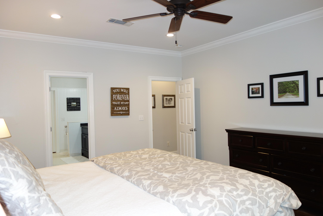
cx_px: 162
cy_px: 108
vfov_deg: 46.4
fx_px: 251
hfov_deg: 65.5
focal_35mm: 28
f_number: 1.8
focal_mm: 10.4
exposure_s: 1/40
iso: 125
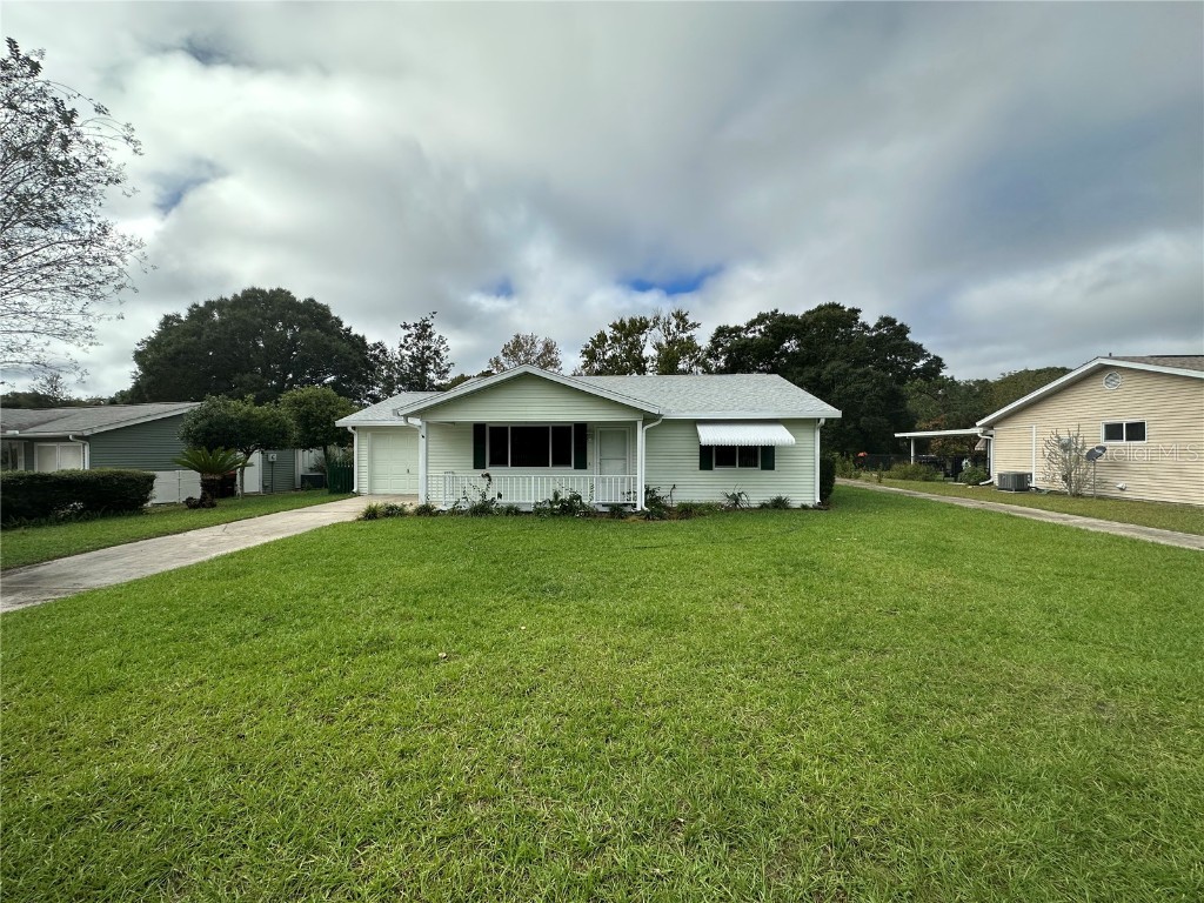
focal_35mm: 14
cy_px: 452
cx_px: 602
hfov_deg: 102.1
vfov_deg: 85.7
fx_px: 487
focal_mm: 2.22
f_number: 2.2
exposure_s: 1/2353
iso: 50
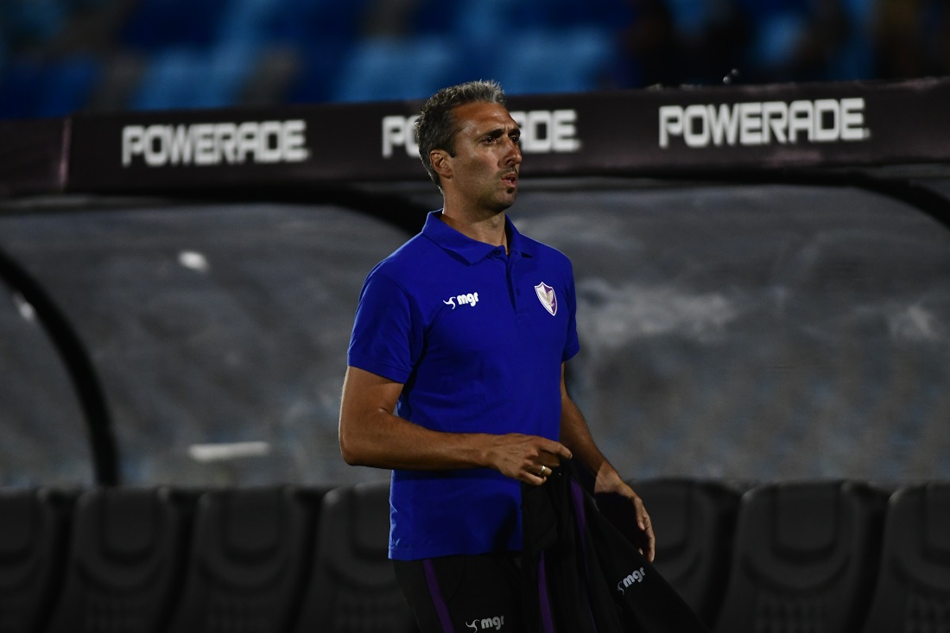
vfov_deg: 3.1
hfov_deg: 4.6
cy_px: 316
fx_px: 11872
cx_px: 475
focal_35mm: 450
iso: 2500
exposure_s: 1/2000
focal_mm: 300
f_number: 2.8
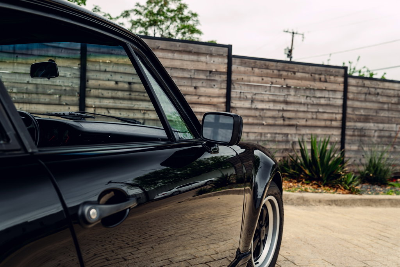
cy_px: 134
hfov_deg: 54.4
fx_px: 389
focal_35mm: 35
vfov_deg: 37.9
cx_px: 200
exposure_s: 1/50
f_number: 4
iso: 200
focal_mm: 35
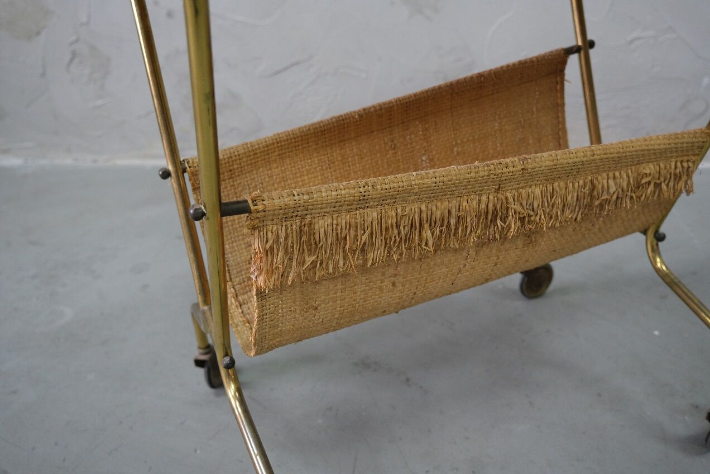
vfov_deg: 41.1
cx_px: 355
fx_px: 631
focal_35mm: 32
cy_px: 237
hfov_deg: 58.7
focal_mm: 21.2
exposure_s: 1/30
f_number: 4
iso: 1600
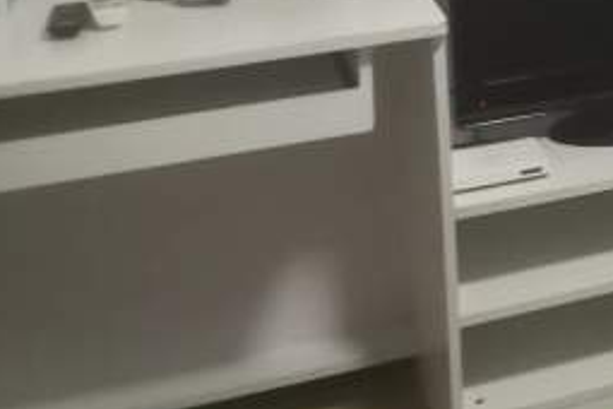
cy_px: -257
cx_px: 911
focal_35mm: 88
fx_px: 1498
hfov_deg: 20.1
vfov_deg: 14.2
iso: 400
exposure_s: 1/25
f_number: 4
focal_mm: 3.95
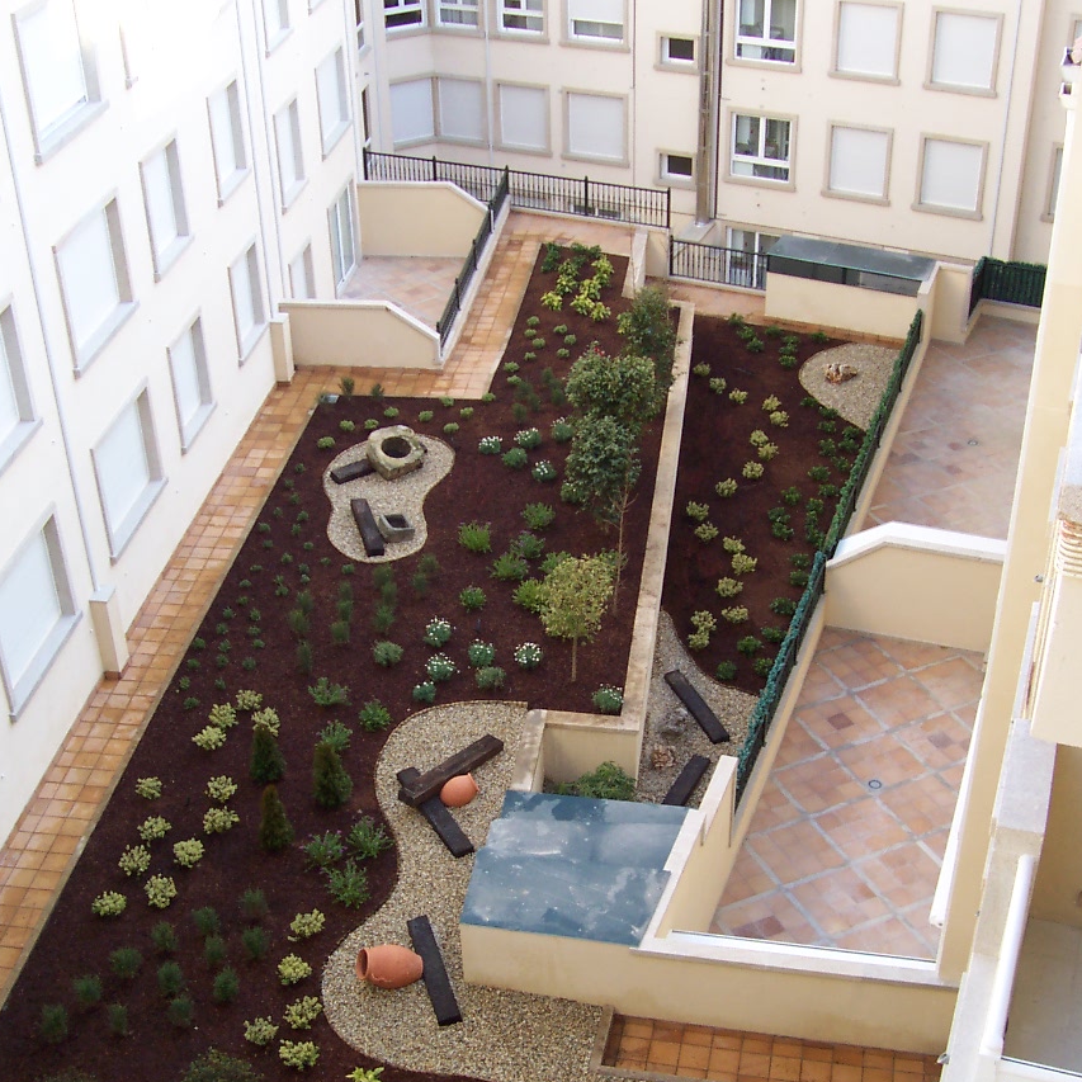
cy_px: 639
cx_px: 529
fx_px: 1627
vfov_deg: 36.7
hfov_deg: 36.8
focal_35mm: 46
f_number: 2.8
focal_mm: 5.6
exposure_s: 1/180
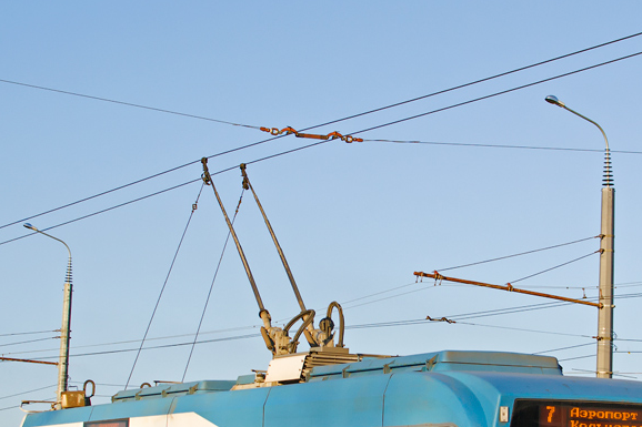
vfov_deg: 12.5
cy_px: 343
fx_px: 1944
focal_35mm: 109
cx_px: 423
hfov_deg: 18.7
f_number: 6.3
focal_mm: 35
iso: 200
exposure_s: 1/640
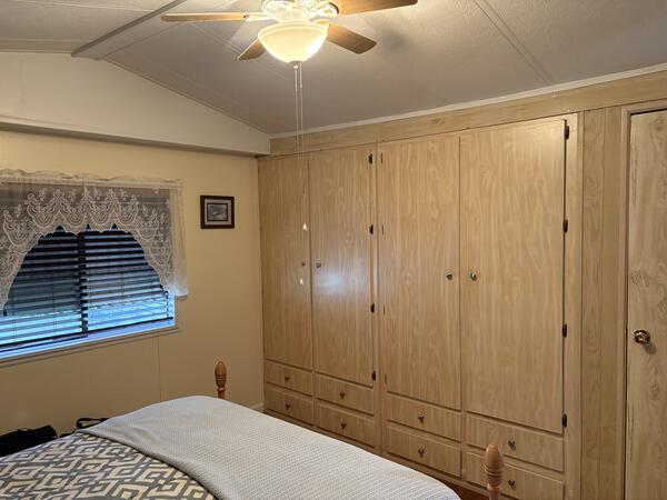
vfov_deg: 53.1
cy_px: 250
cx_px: 334
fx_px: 501
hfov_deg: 67.3
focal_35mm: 26
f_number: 1.6
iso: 400
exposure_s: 1/60
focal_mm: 5.96
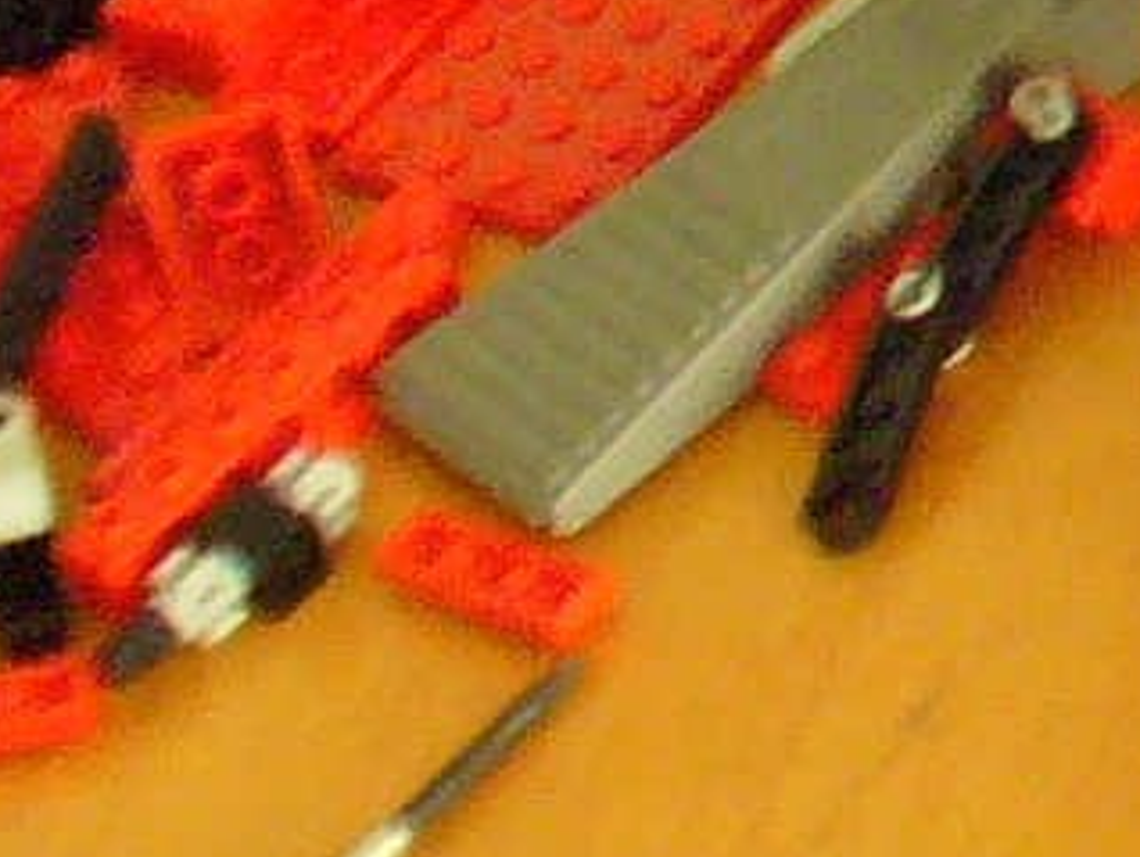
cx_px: 3768
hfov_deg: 5.9
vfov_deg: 4.8
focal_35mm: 304
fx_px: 10019
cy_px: -1004
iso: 200
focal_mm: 7
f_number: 2.9
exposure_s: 1/13
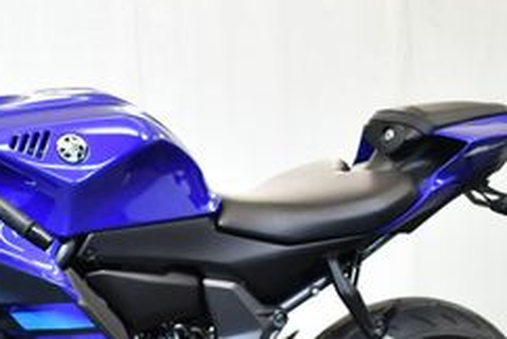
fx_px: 1495
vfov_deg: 12.8
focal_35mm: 106
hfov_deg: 18.9
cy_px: 324
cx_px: 38
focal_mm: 20
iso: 1100
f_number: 3.8
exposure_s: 1/125
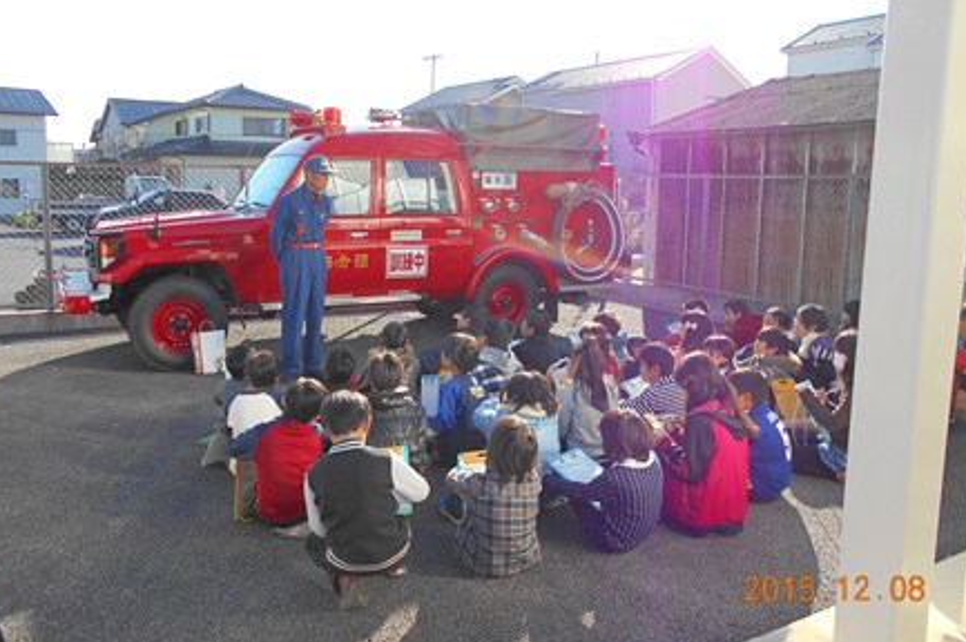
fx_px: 751
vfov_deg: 46.3
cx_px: 475
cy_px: 285
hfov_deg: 65.5
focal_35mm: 28
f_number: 3.2
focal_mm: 4.6
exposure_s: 1/320
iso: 80
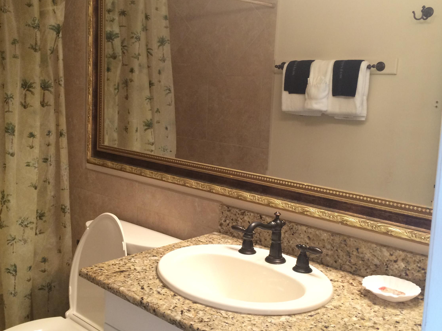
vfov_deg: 36.8
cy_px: 160
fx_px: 498
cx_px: 192
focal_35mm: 39
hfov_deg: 47.7
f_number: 2.2
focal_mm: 4.15
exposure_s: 1/30
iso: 100
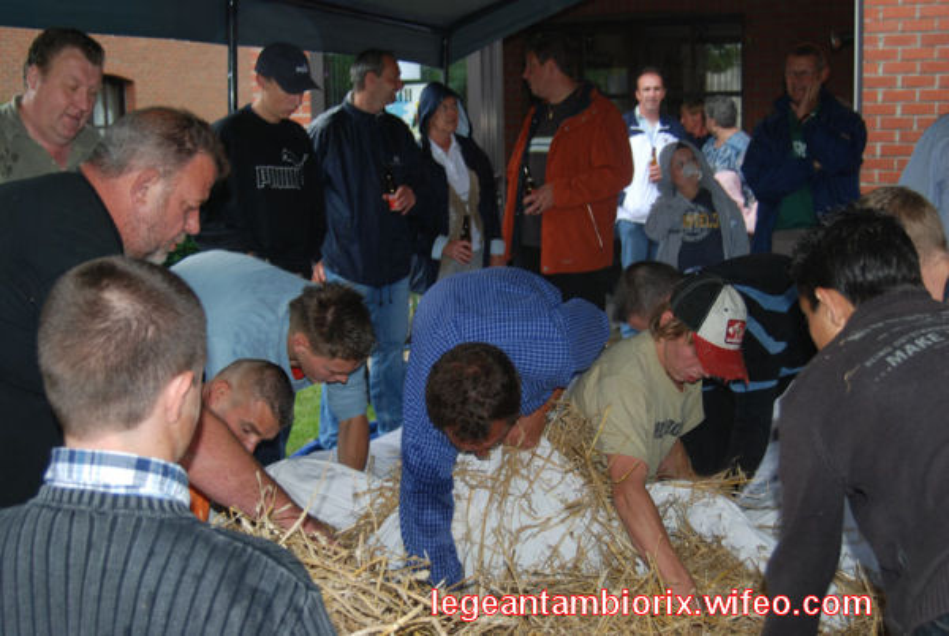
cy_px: 318
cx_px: 474
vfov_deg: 32.0
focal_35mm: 42
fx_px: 1109
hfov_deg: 46.3
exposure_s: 1/60
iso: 100
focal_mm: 28
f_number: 3.5
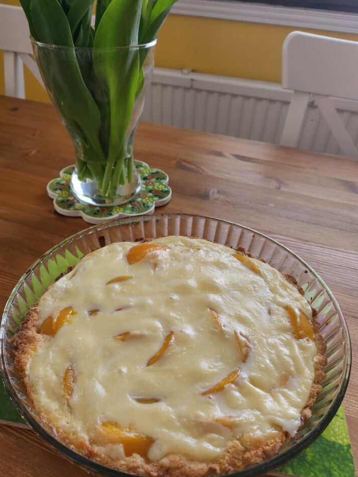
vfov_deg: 67.2
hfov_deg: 53.0
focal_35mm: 26
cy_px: 256
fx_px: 358
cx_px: 168
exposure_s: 1/100
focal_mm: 5
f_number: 1.8
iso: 160
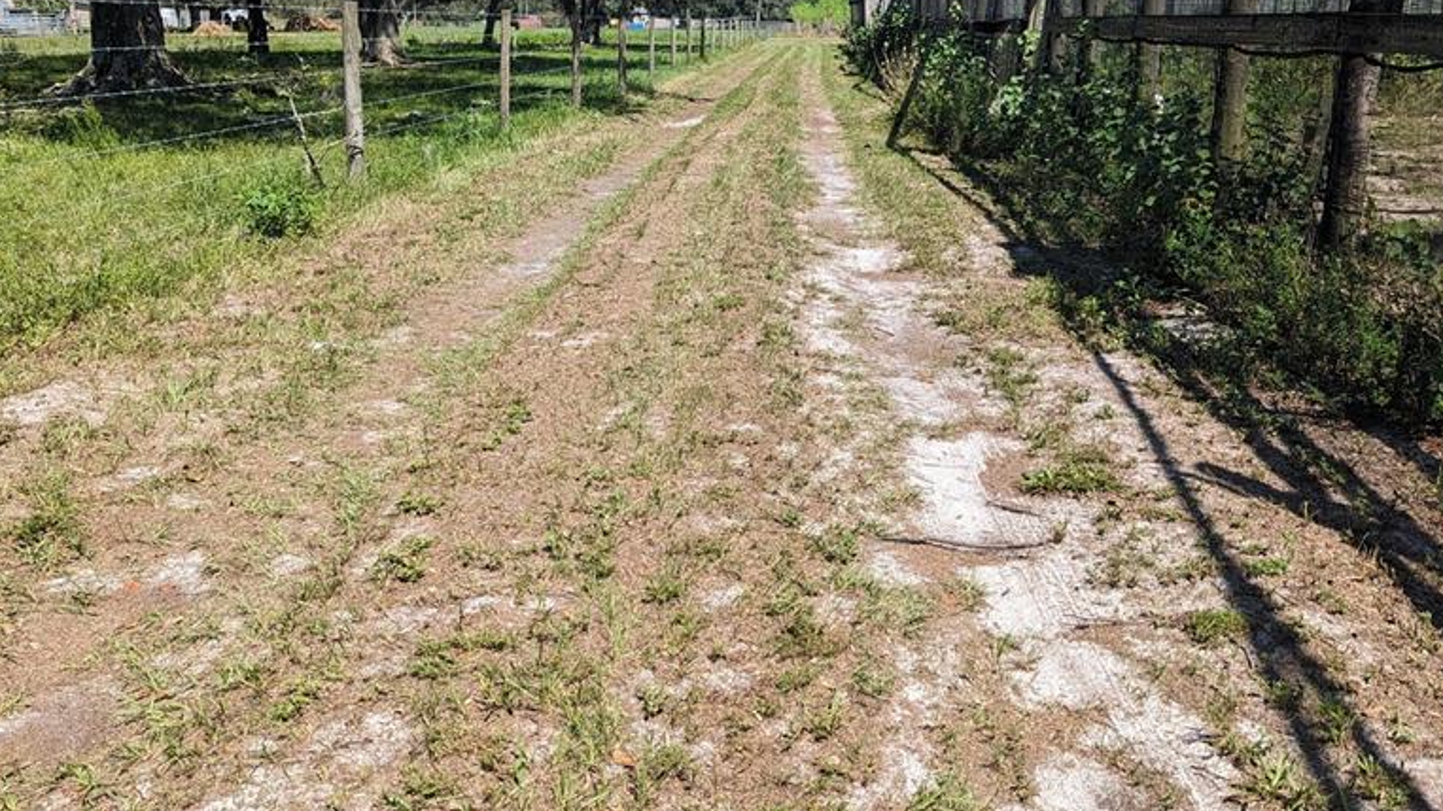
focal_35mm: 35
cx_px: 770
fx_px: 1339
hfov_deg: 56.6
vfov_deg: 33.3
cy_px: 250
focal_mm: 6.81
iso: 47
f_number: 1.85
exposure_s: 1/1689
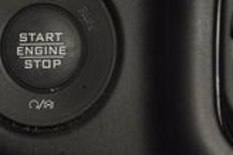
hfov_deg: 5.0
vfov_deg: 3.3
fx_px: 2657
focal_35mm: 411
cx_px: 38
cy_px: 39
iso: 100
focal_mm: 70
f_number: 8
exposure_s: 1/125
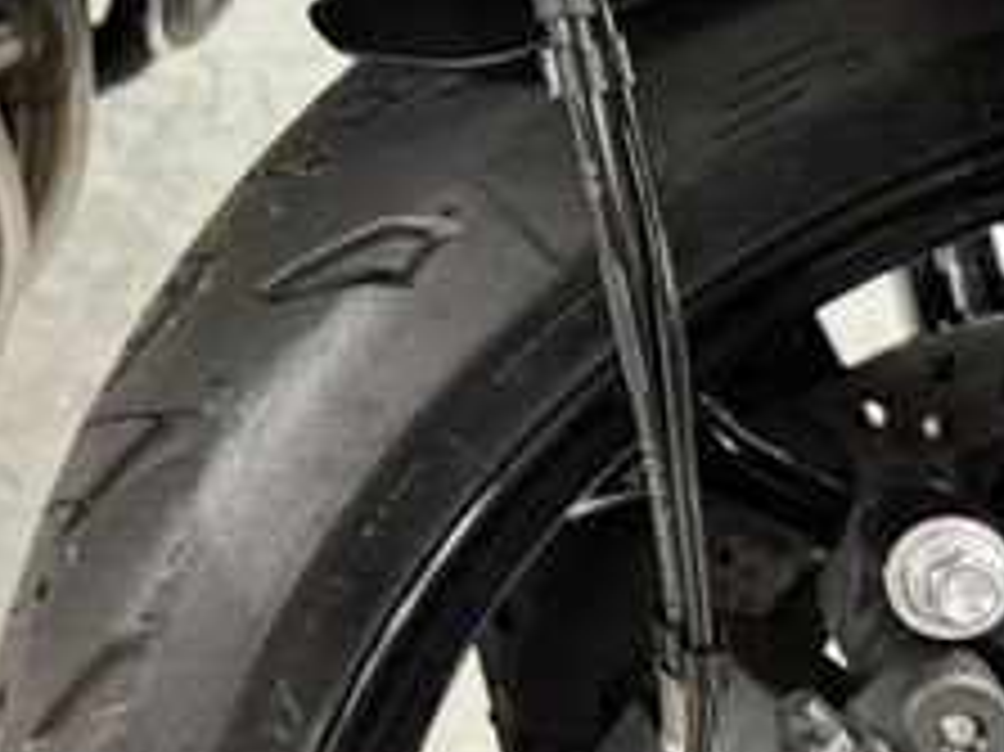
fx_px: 2000
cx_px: 54
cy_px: -185
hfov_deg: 27.0
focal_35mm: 69
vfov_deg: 19.8
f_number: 1.78
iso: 500
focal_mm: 6.76
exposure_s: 1/50
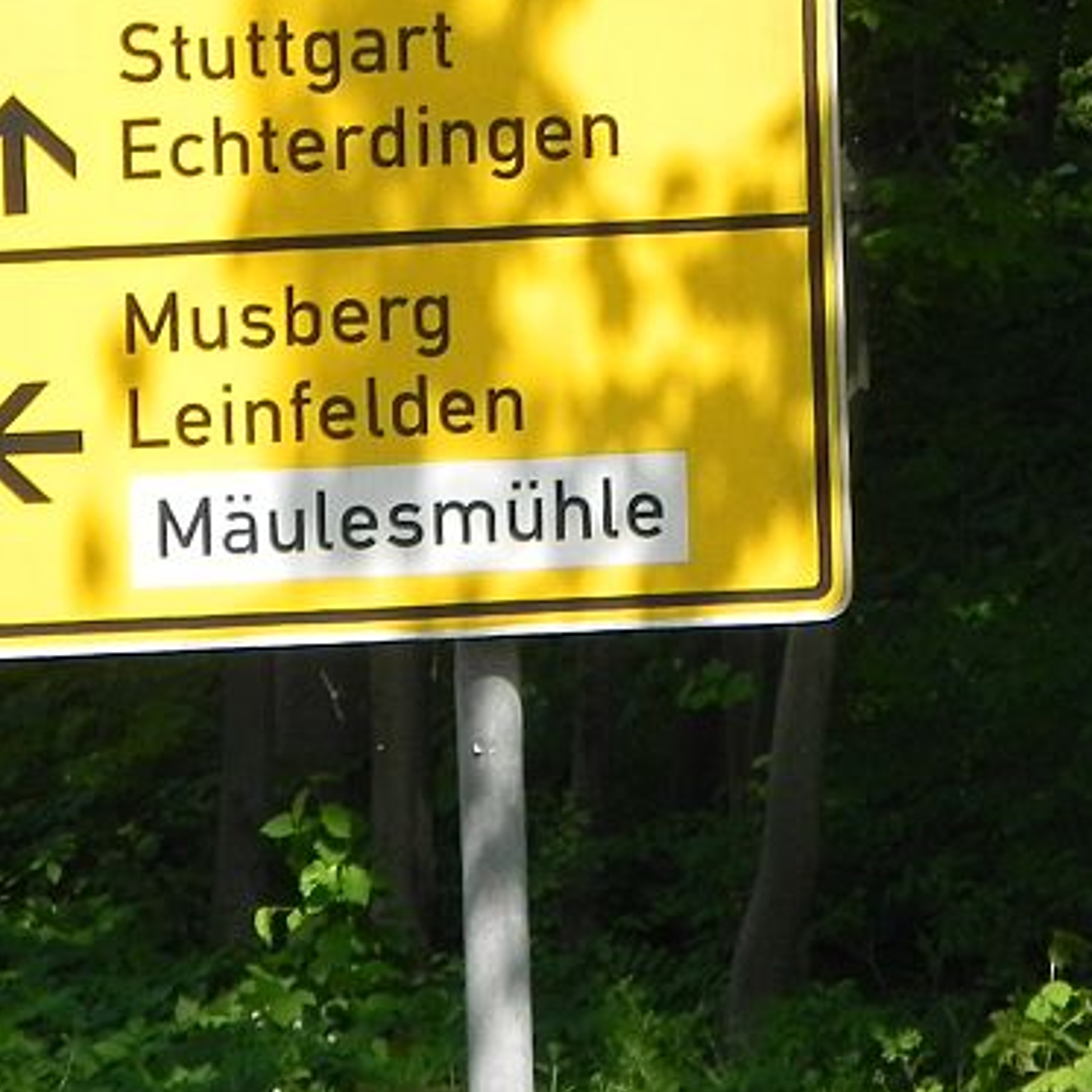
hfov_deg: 1.5
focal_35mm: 1141
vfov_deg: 1.5
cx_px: 1136
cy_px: 328
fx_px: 40723
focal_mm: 85.6
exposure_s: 1/354
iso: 160
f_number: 5.6
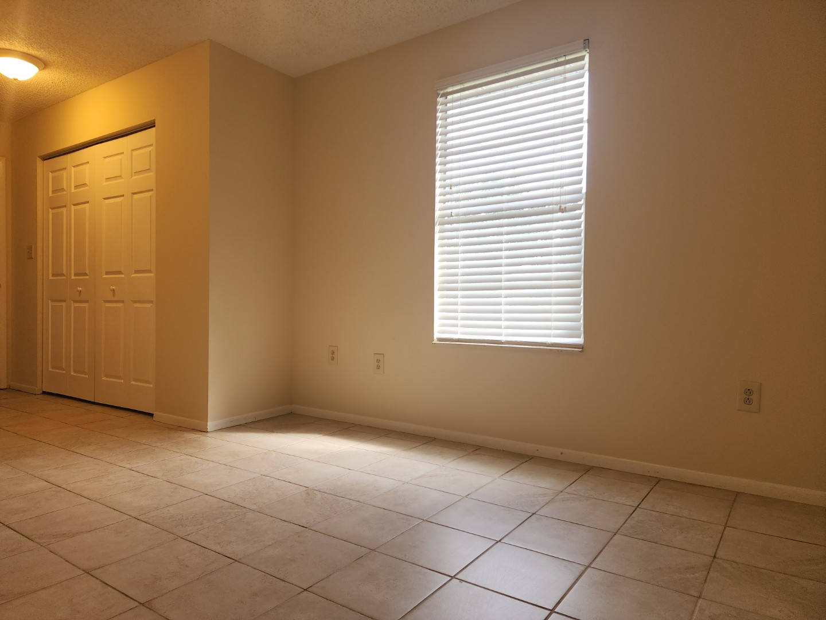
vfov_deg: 58.9
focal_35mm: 23
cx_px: 413
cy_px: 310
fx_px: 549
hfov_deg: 73.9
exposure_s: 1/60
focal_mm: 6.4
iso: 20
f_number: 1.8
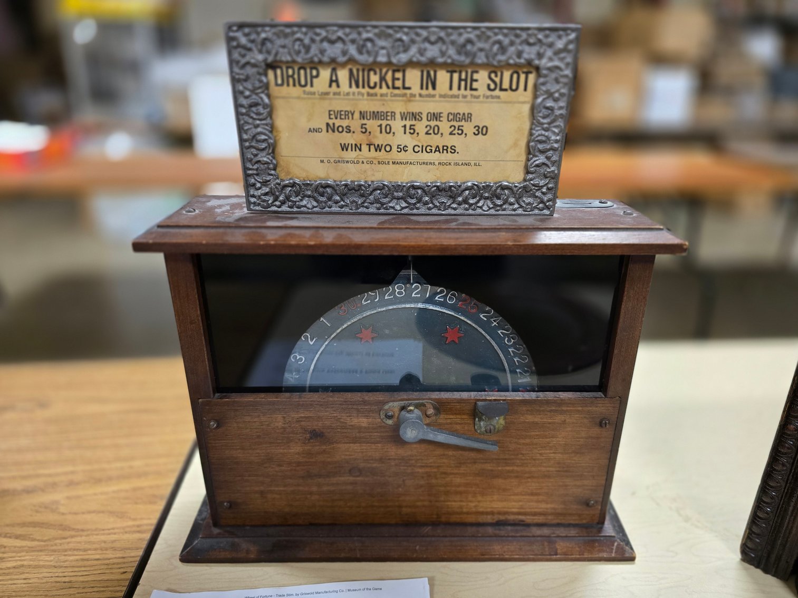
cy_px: 299
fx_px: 530
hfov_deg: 73.9
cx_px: 399
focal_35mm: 23
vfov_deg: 58.9
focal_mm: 6.3
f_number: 1.7
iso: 320
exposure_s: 1/30.5
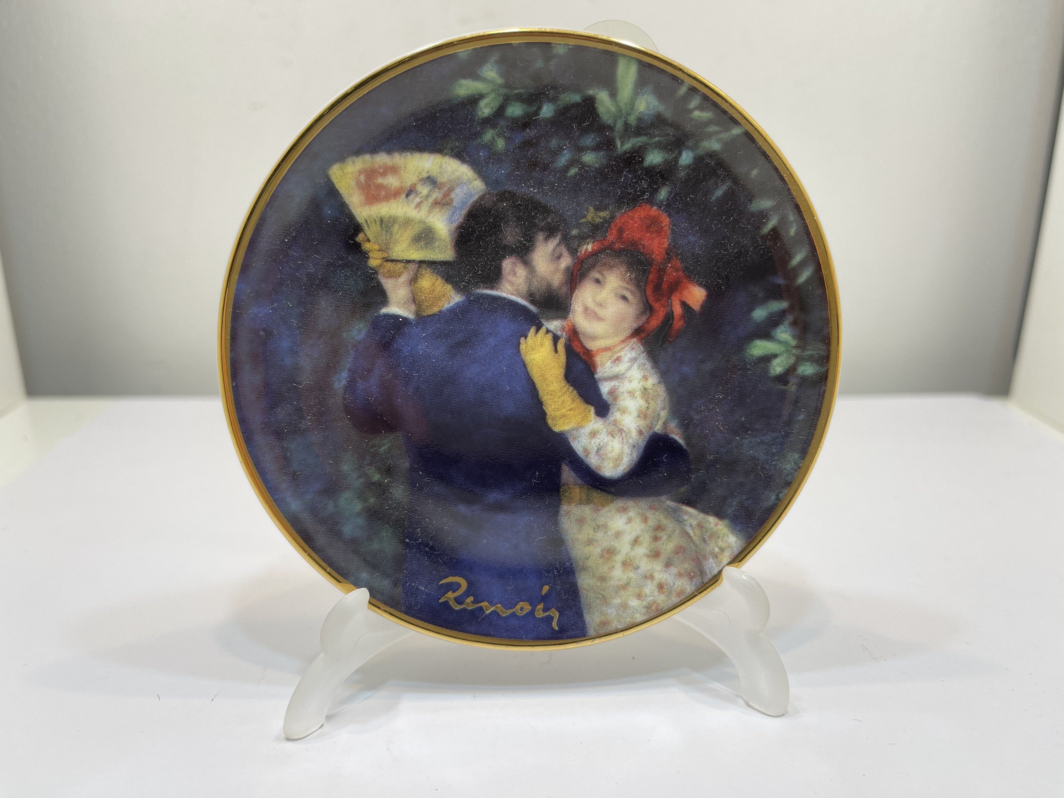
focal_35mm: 25
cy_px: 399
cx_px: 532
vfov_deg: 54.9
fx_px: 768
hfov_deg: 69.4
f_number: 1.6
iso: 32
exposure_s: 1/121
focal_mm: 5.1
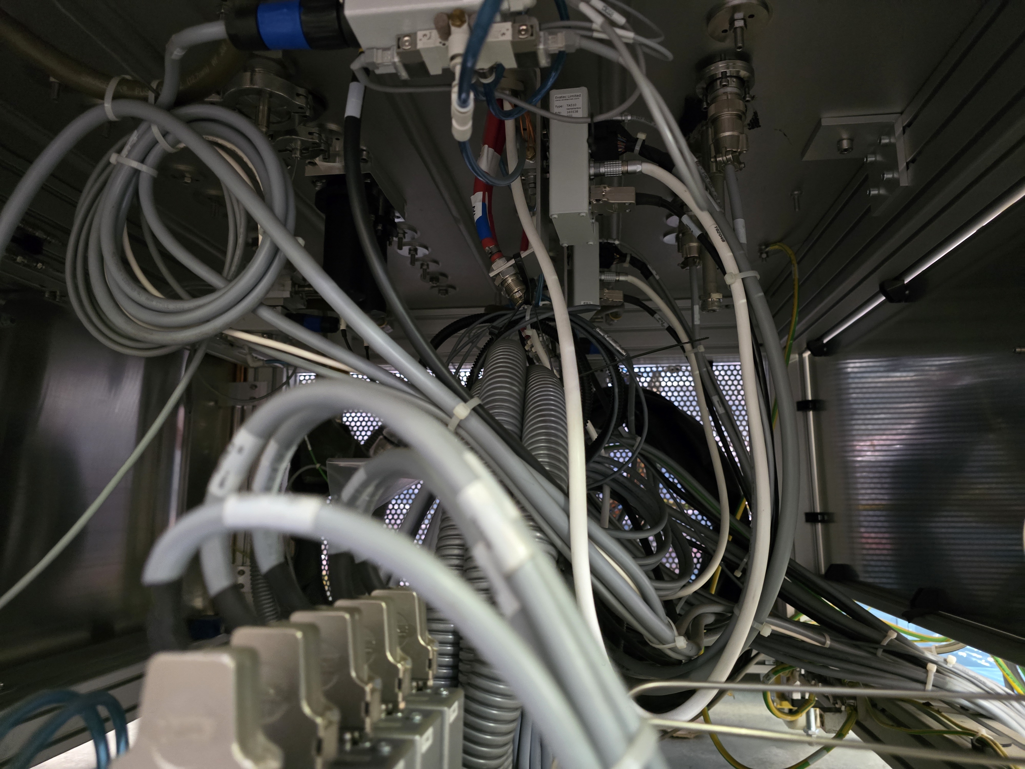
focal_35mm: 23
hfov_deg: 73.9
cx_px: 512
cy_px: 384
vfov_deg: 58.9
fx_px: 681
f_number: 1.7
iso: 1250
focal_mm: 6.3
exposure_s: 1/30
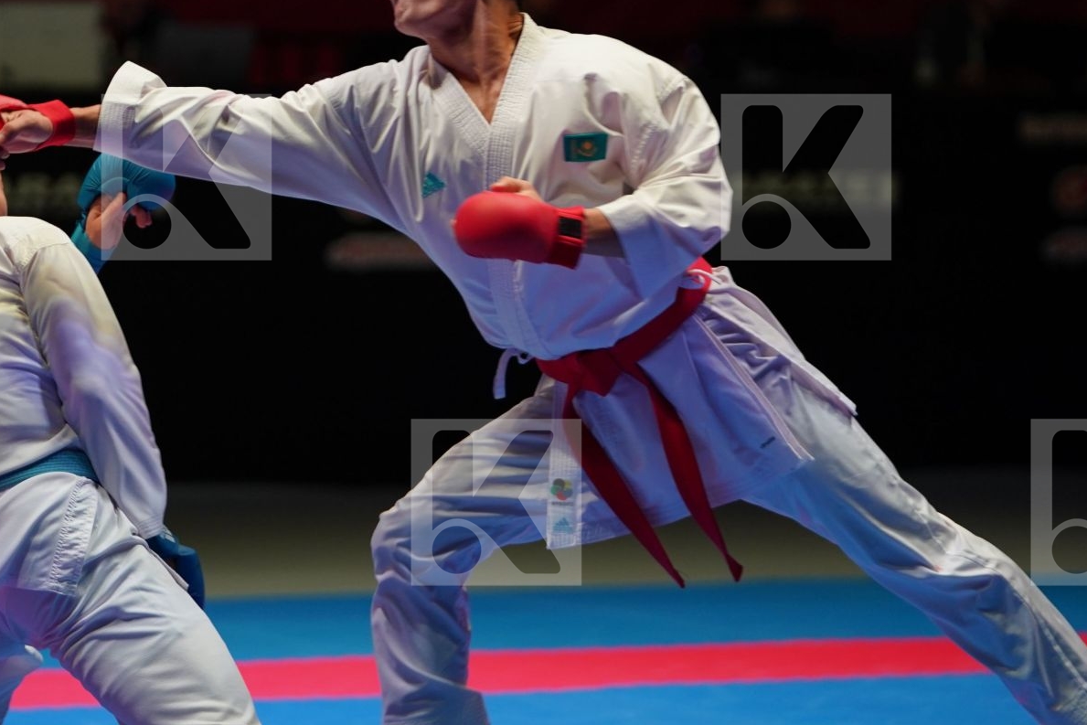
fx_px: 6583
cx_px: 496
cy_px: 177
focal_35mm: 218
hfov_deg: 9.4
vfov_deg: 6.3
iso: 1250
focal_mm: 144
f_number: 2.8
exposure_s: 1/1000
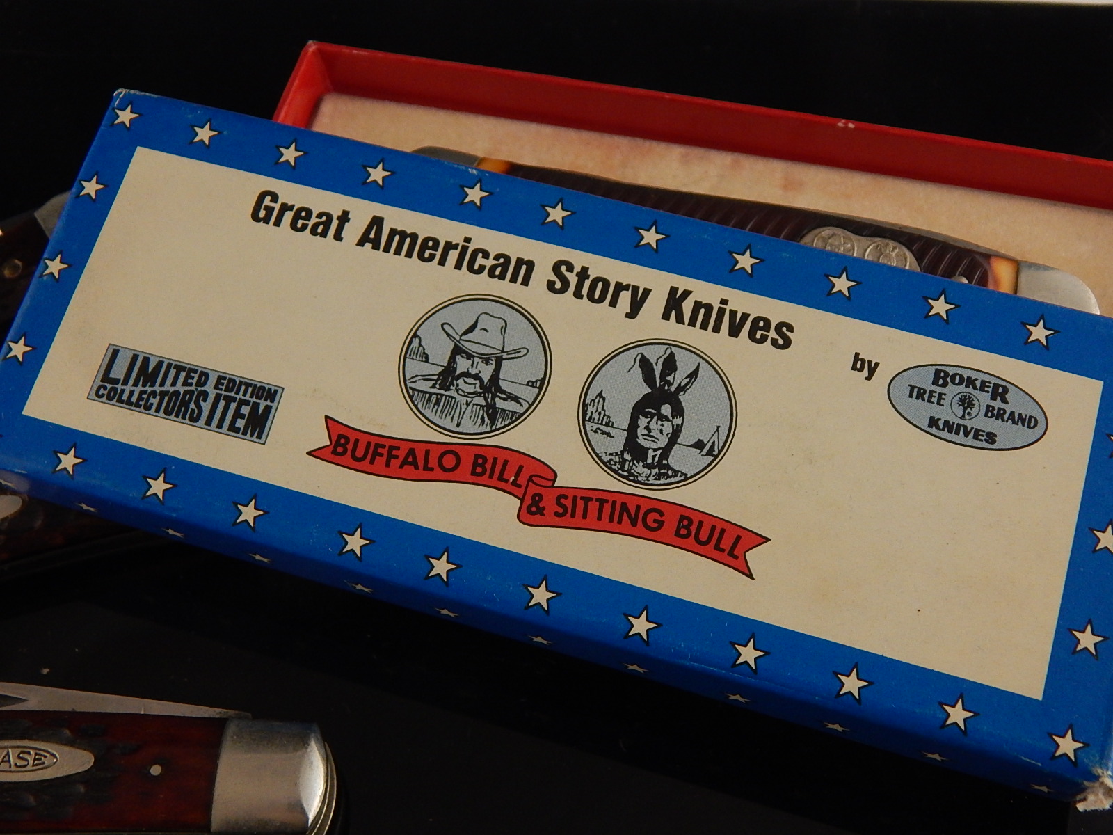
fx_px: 1383
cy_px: 418
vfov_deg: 33.6
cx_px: 556
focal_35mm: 43
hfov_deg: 43.9
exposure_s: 1/100
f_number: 3.6
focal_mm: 7.7
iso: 400
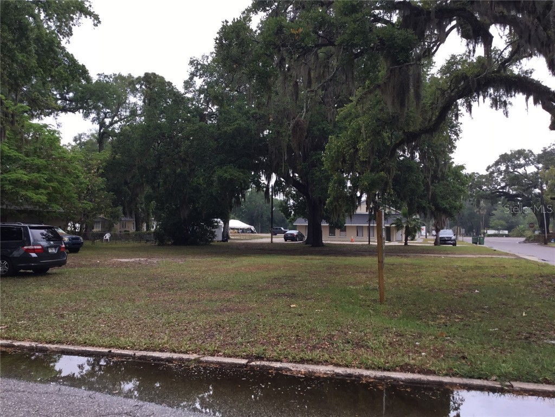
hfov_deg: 58.4
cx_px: 278
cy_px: 208
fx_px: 497
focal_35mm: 31
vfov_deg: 45.4
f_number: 2.4
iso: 25
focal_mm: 3.3
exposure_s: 1/420
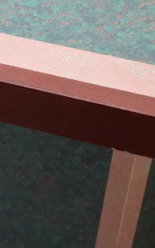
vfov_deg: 16.5
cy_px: 66
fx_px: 852
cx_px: -101
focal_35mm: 126
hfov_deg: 10.0
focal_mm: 34
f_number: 4.5
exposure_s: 1/125
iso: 800
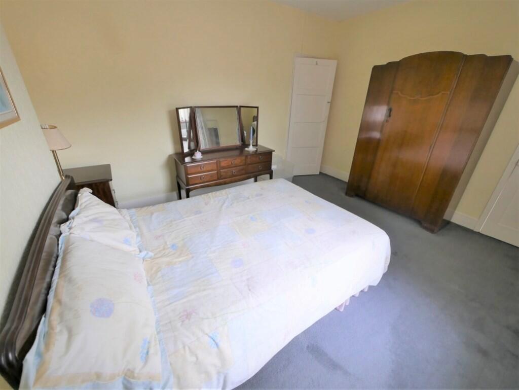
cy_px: 195
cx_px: 260
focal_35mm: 14
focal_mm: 7
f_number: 4
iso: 640
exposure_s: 1/60
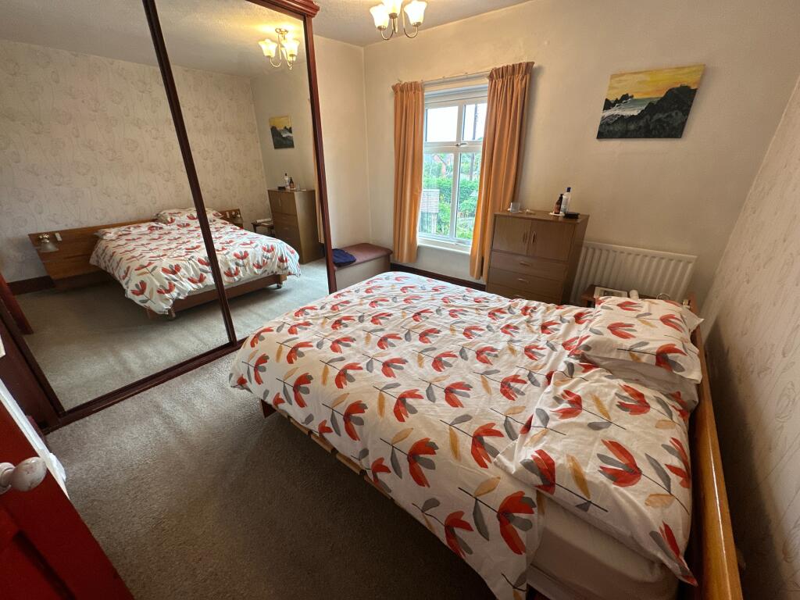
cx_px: 400
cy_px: 300
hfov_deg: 102.1
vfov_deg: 85.7
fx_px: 324
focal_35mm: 14
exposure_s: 1/100
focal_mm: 2.22
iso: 200
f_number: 2.2
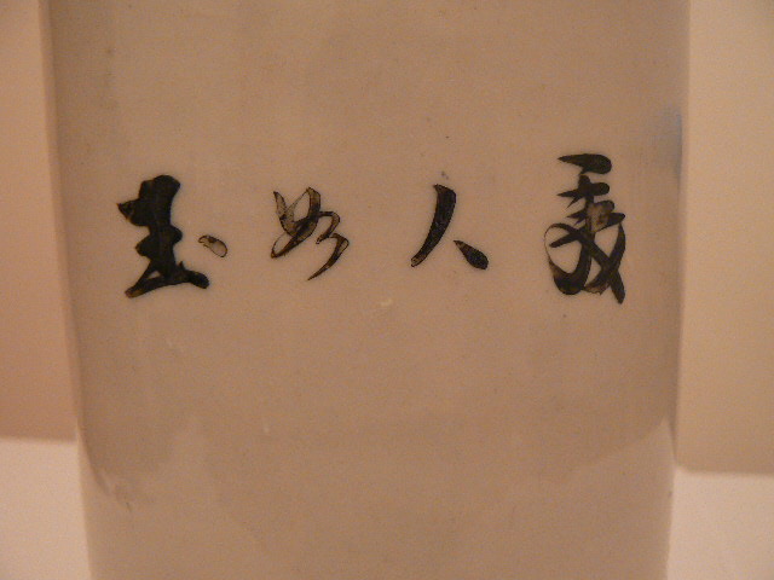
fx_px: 805
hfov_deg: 51.4
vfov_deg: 39.7
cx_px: 387
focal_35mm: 36
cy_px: 290
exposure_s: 1/10
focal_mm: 6
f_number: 2.8
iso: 200
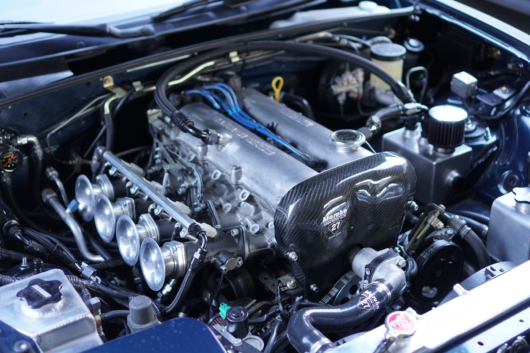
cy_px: 176
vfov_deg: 25.8
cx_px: 265
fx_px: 773
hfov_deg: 37.9
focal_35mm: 52
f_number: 2
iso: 320
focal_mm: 35
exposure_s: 1/60
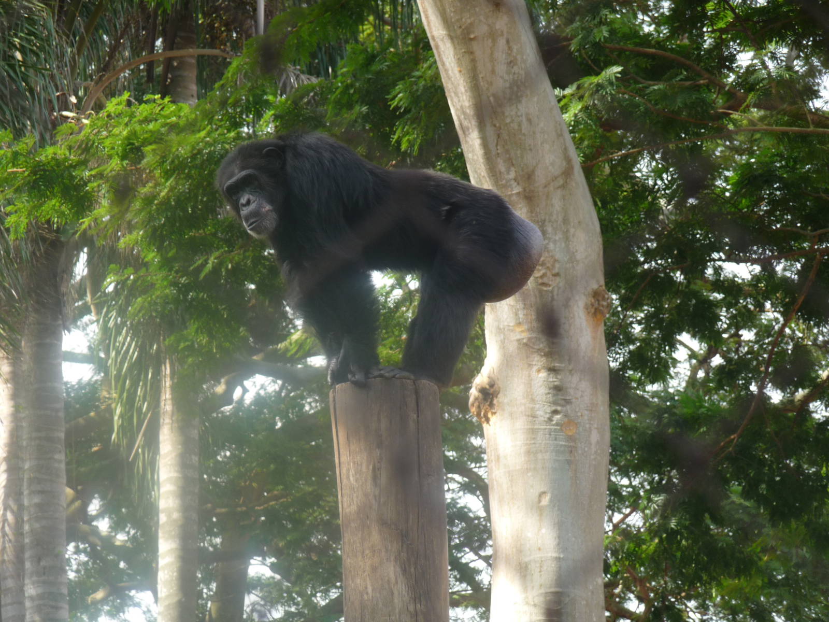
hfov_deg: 9.3
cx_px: 414
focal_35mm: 212
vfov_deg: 7.0
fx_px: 5077
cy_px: 311
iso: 100
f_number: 4.8
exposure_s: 1/100
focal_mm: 36.4
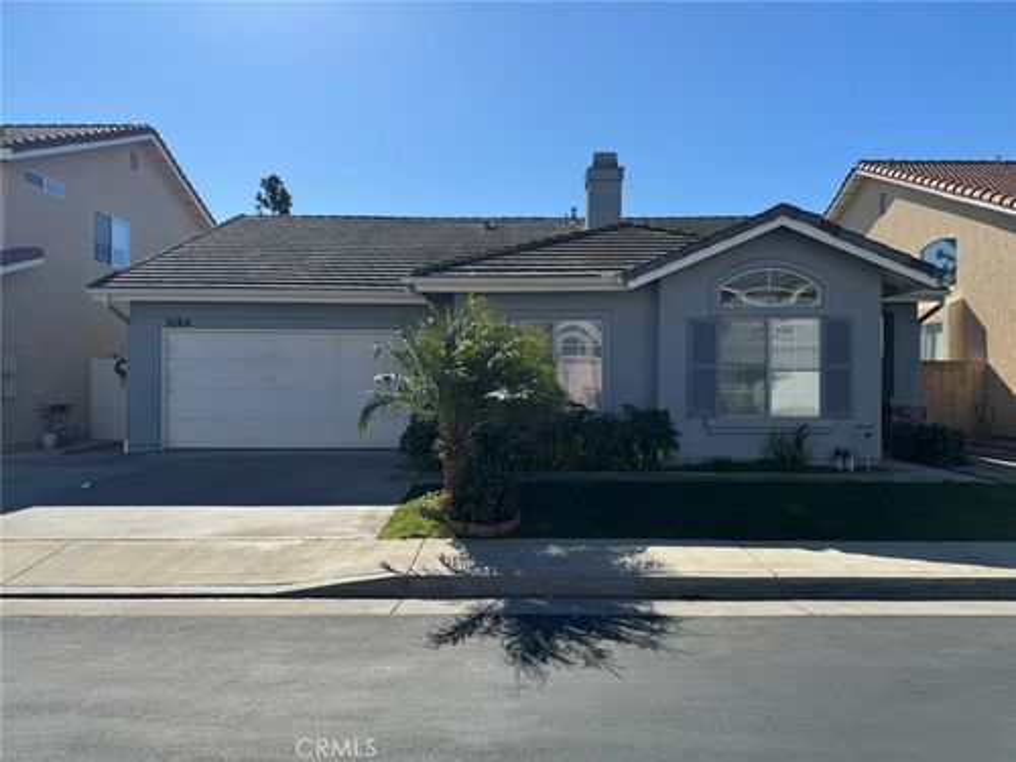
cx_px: 508
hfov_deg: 71.6
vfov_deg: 56.8
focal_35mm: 24
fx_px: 704
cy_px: 381
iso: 80
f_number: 1.78
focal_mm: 6.76
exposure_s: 1/5348
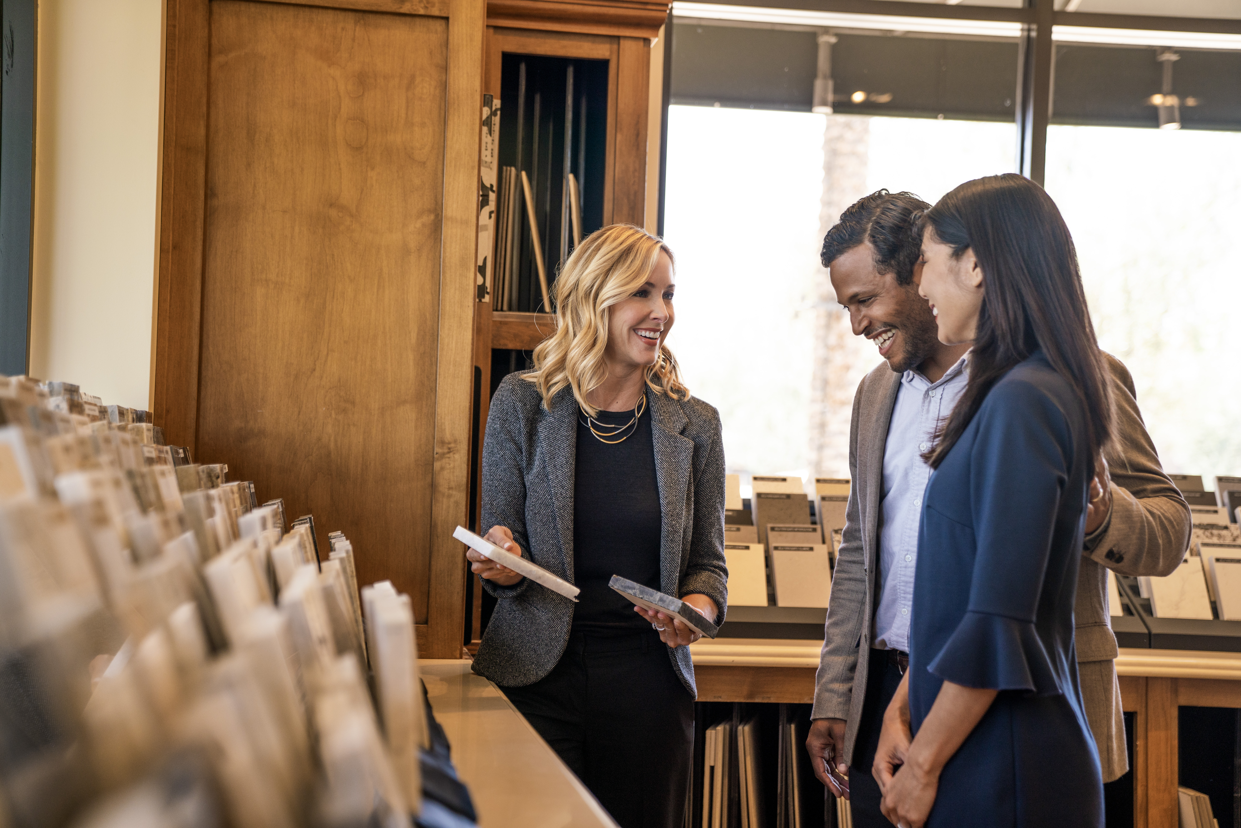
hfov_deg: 37.5
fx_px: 1827
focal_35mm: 53
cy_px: 414
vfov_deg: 25.5
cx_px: 620
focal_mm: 53
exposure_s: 1/250
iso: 500
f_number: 2.8
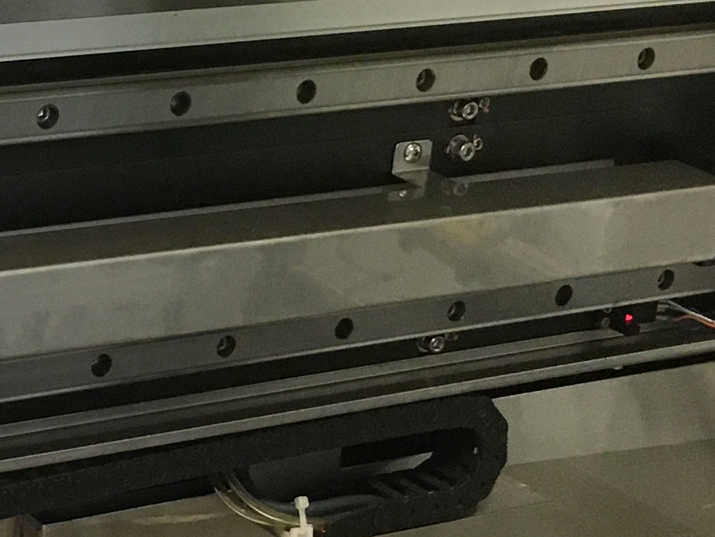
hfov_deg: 16.6
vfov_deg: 13.2
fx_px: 2313
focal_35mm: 112
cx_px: -203
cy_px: 245
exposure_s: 1/30
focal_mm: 4.15
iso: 160
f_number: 2.2
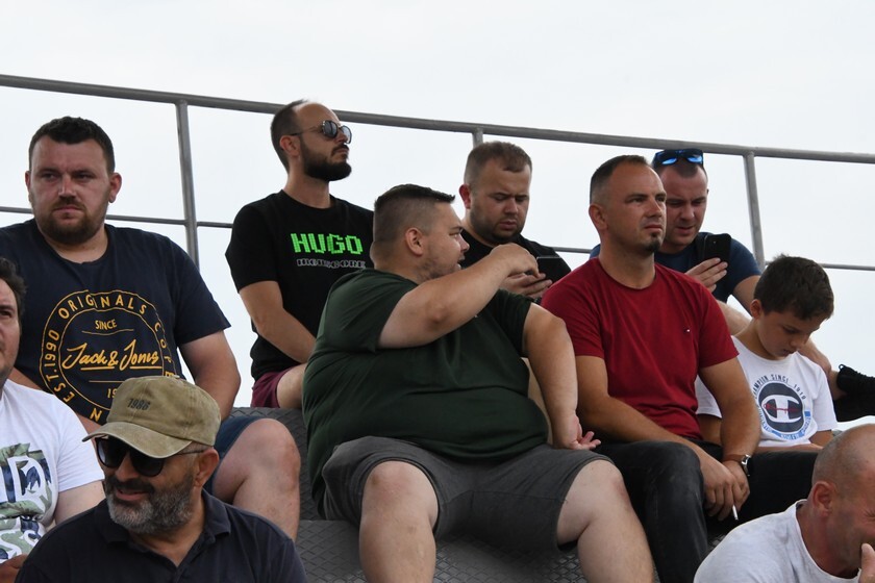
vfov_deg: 9.9
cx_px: 438
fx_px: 3354
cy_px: 292
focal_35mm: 138
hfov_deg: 14.9
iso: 6400
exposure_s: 1/2000
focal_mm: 92
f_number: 11
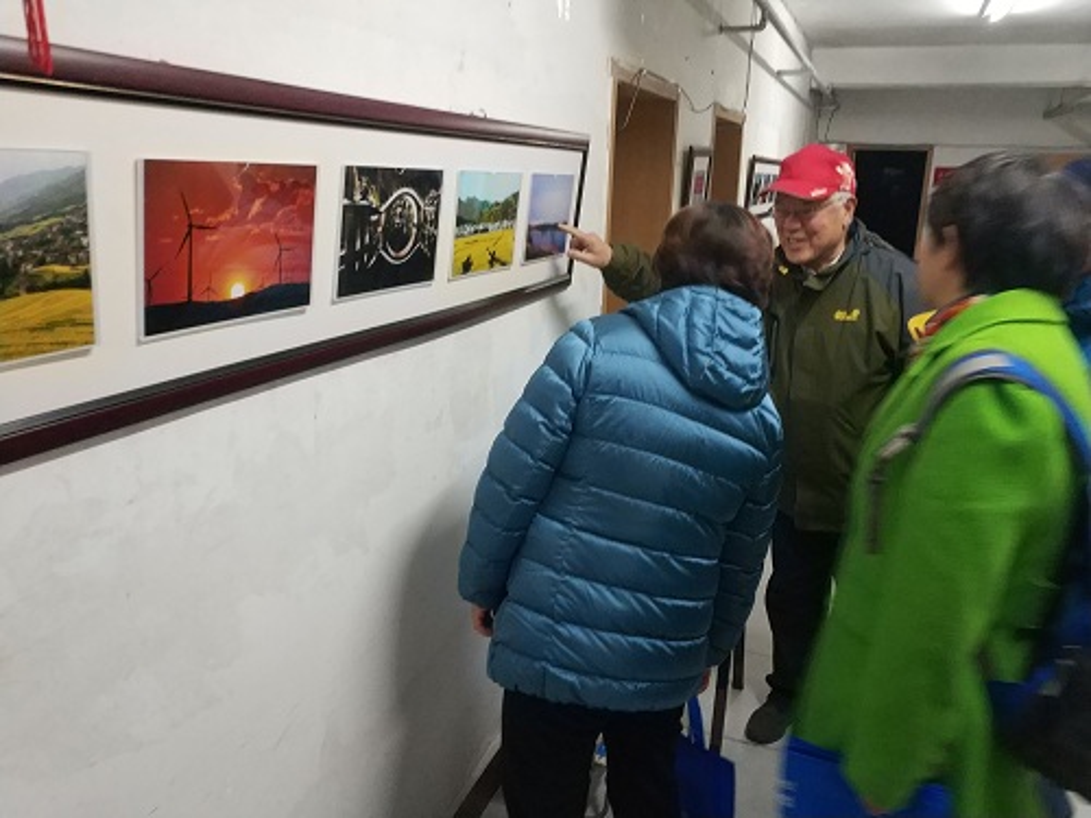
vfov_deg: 44.2
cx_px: 546
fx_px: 1009
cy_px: 409
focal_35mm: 32
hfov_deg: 56.8
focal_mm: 4.5
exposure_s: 1/17
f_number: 2
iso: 657
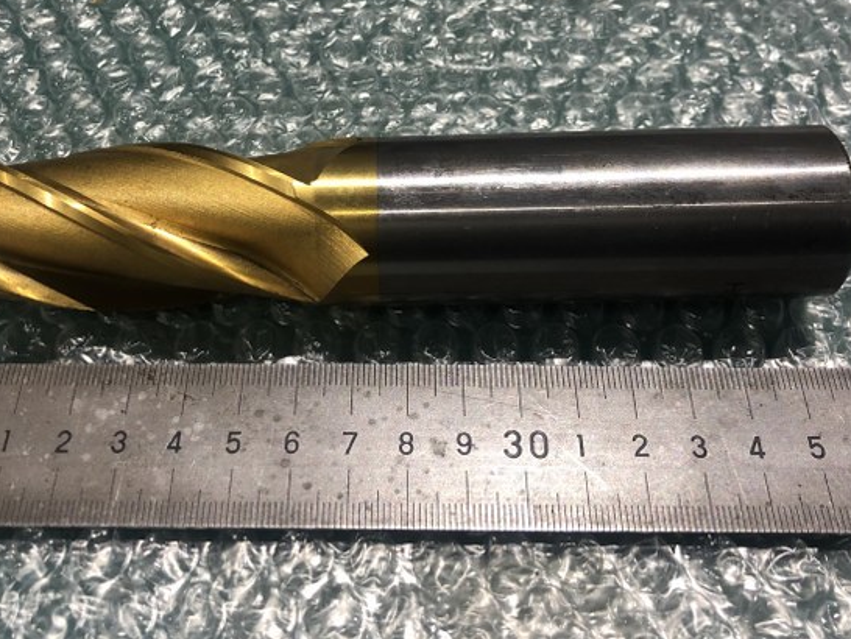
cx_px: 391
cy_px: 185
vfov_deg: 34.6
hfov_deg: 45.7
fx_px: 1008
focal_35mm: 41
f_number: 1.8
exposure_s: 1/17
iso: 40
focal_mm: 4
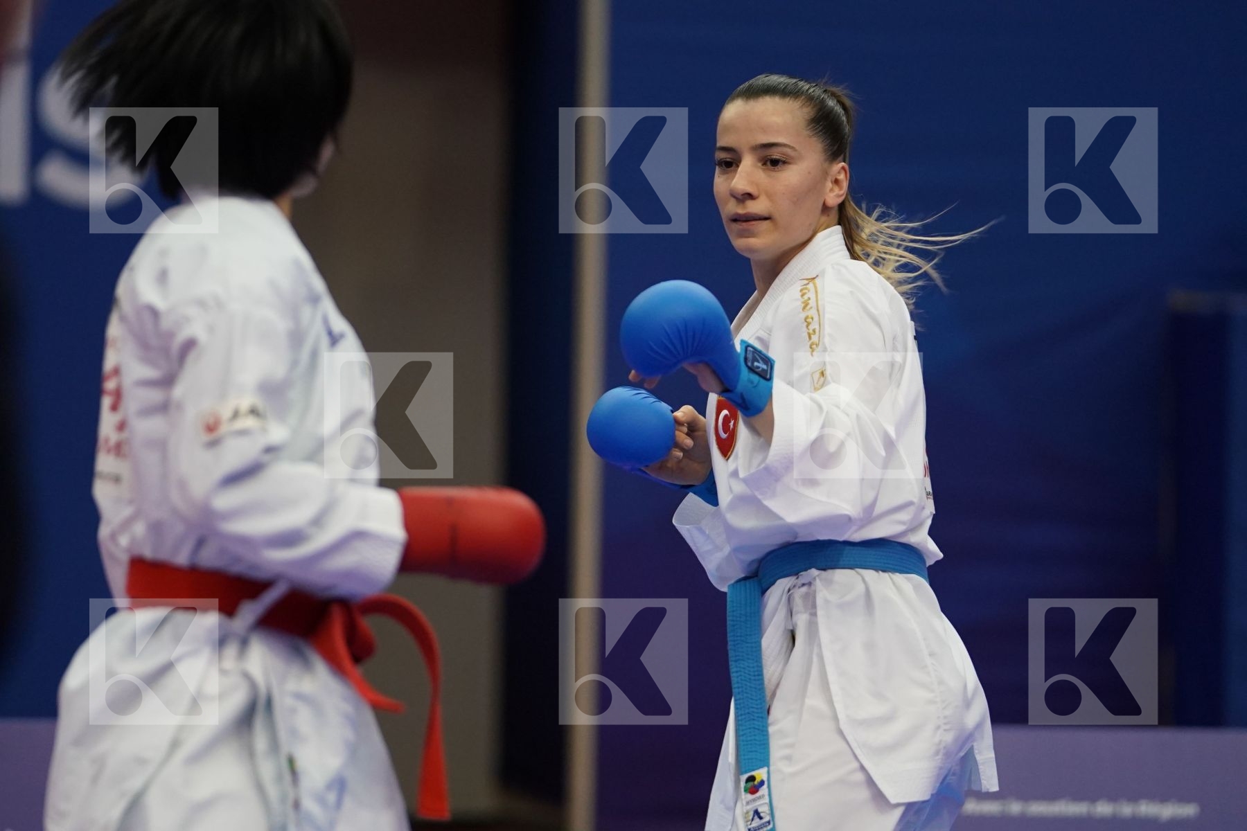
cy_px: 416
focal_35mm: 261
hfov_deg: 7.9
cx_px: 624
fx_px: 9040
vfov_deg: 5.3
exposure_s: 1/1000
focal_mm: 174
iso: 2500
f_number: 2.8
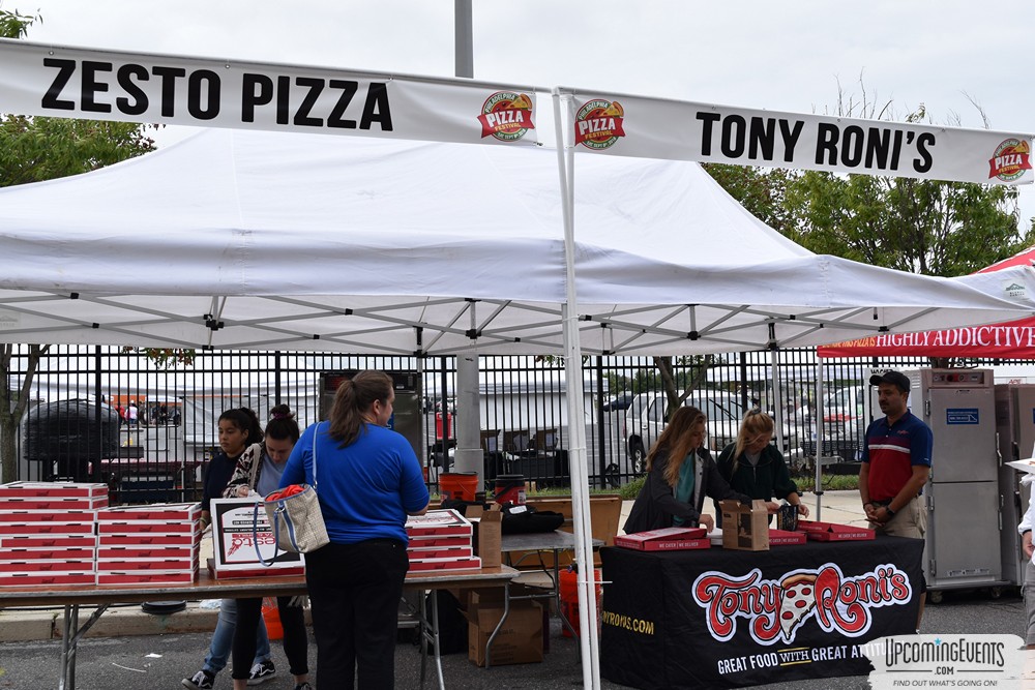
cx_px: 518
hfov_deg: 49.5
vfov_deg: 34.2
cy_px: 345
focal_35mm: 39
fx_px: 1121
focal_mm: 26
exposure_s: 1/250
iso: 200
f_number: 8
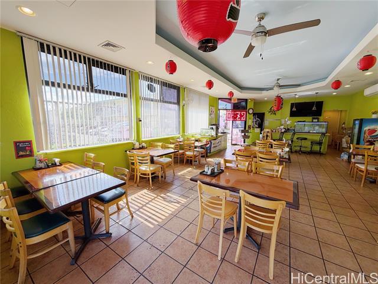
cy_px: 142
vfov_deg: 85.7
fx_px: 153
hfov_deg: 102.1
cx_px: 189
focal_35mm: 14
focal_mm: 2.22
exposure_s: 1/120
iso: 32
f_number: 2.2
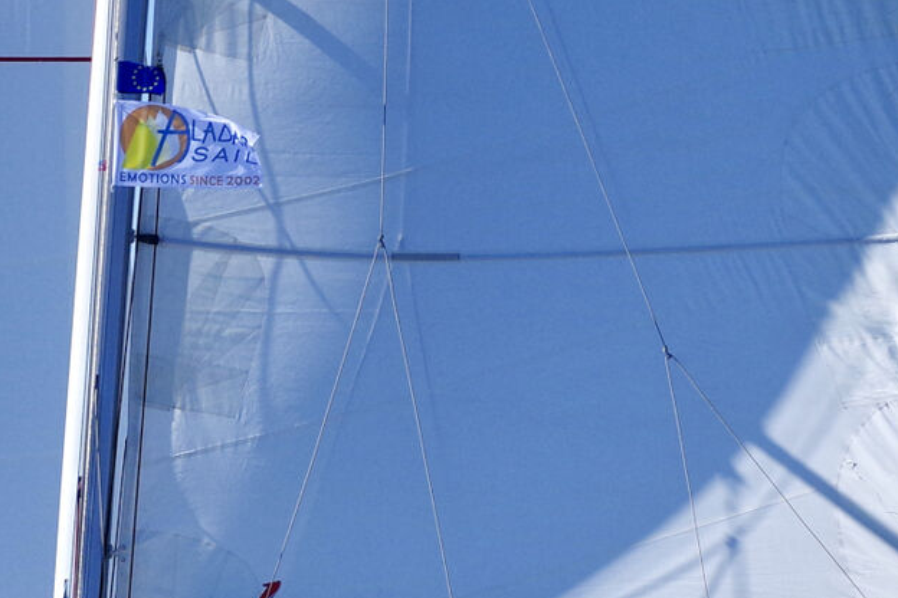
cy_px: 761
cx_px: 354
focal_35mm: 279
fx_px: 6959
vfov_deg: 4.9
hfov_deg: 7.4
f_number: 11
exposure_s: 1/500
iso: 200
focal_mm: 58
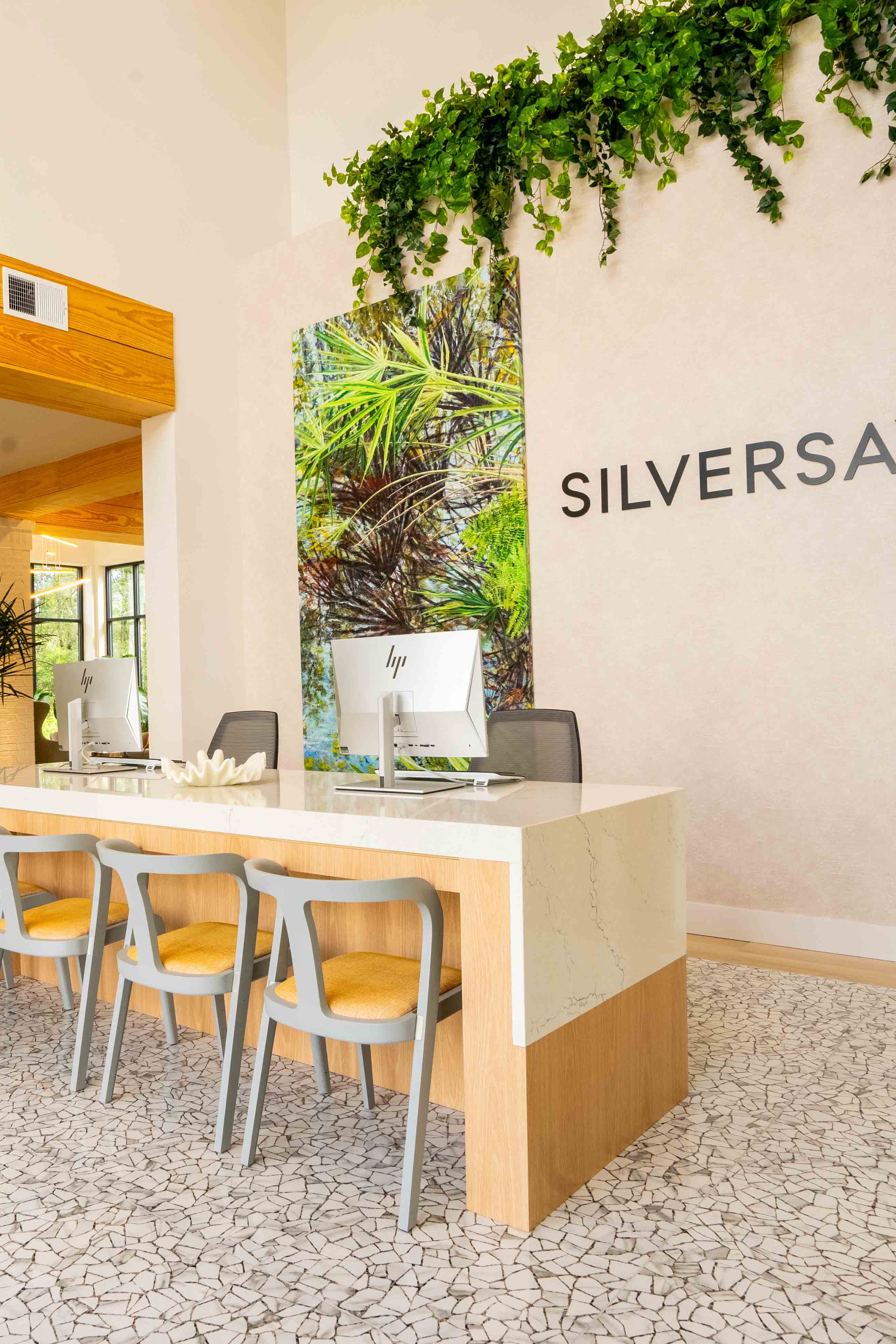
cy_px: 682
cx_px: 281
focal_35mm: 26
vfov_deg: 69.4
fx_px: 971
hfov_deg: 48.5
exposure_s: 1/125
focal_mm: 17
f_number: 11
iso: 500
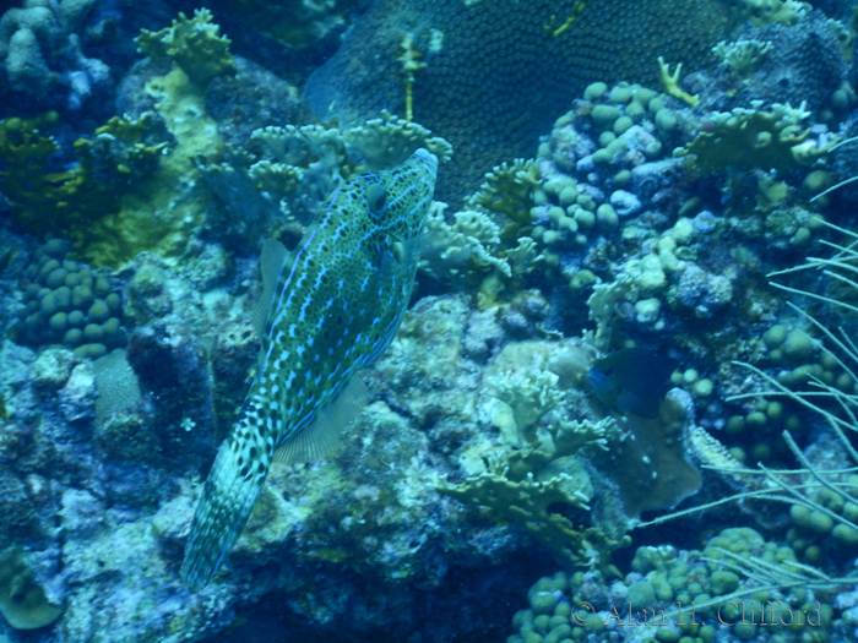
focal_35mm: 67
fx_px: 1661
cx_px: 429
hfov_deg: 29.0
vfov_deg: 21.9
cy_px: 322
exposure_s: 1/60
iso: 125
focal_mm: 12
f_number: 4.5
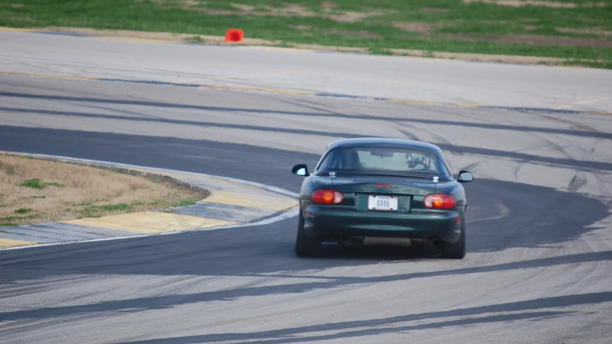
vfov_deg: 1.5
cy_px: 186
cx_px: 306
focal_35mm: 787
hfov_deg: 2.7
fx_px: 12773
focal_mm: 500
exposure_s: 1/640
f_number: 6.3
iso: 400
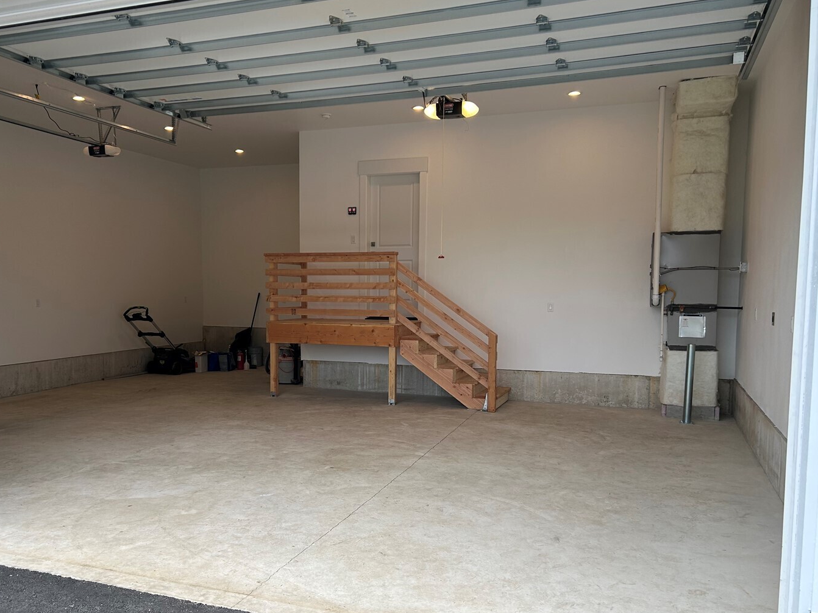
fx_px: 732
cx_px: 363
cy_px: 343
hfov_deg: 58.2
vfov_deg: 45.3
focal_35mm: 31
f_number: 1.5
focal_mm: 5.7
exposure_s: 1/224
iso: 40
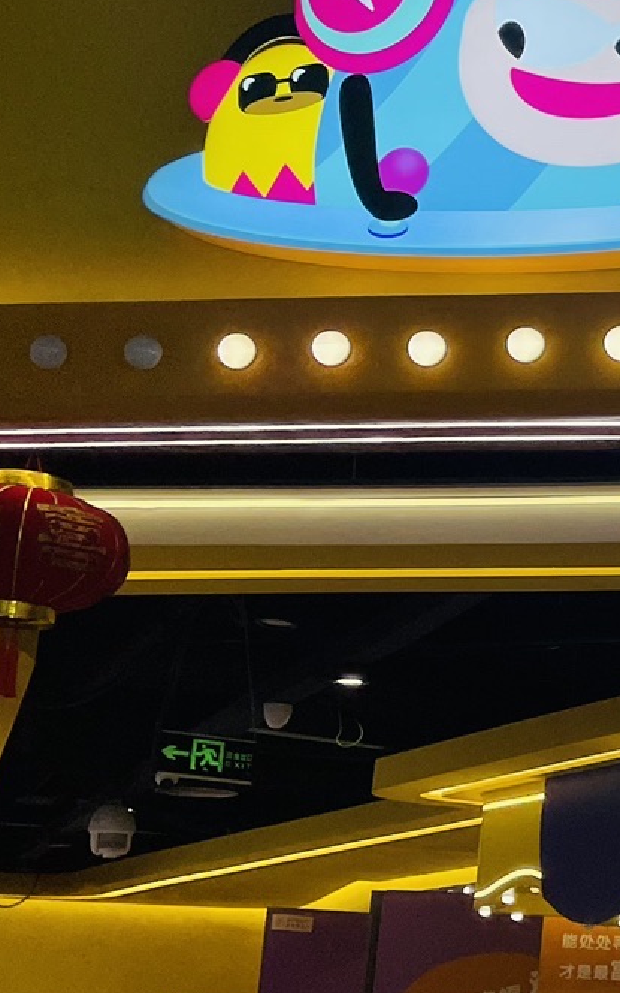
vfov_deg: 24.8
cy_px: 648
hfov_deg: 13.0
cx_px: 1364
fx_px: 2244
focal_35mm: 83
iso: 32
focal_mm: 4.2
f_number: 1.6
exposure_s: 1/596
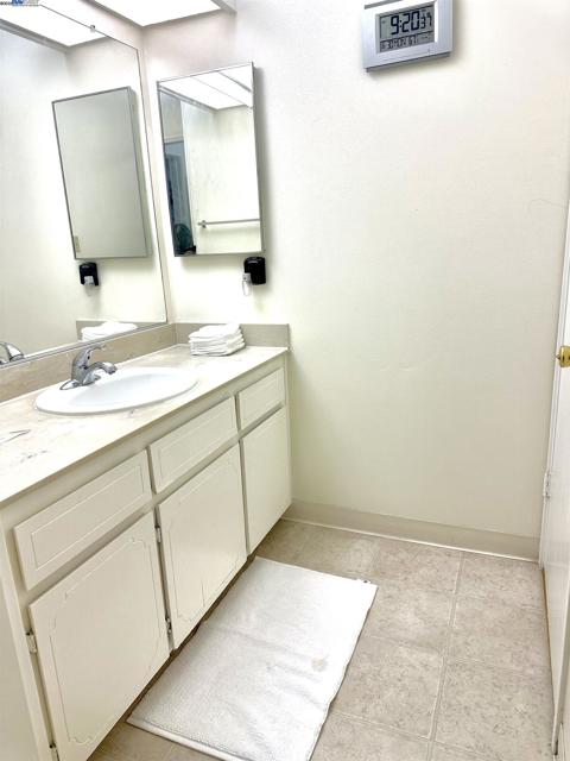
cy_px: 380
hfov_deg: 56.8
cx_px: 285
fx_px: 527
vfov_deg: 71.6
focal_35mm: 24
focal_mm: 6.86
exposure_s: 1/120
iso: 80
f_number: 1.78
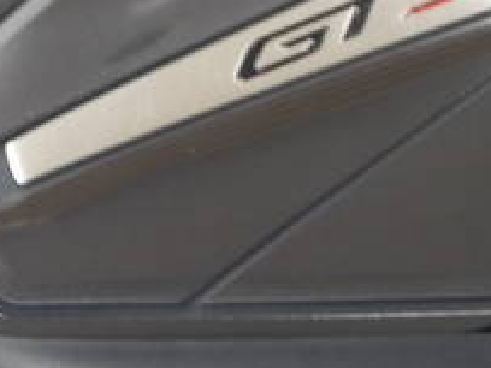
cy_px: 207
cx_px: 426
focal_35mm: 263
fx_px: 3730
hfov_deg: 7.5
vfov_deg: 5.7
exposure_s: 1/40
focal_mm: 42
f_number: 5.6
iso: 800
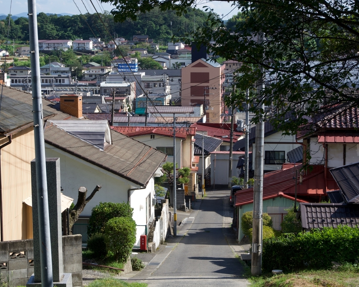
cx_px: 174
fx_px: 903
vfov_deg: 18.1
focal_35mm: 85
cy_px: 144
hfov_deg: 22.5
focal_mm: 50
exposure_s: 1/500
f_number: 8
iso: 200
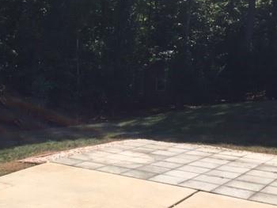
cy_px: 103
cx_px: 44
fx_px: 424
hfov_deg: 34.7
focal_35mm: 53
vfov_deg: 27.6
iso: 32
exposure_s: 1/1068
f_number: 2.2
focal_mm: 4.15
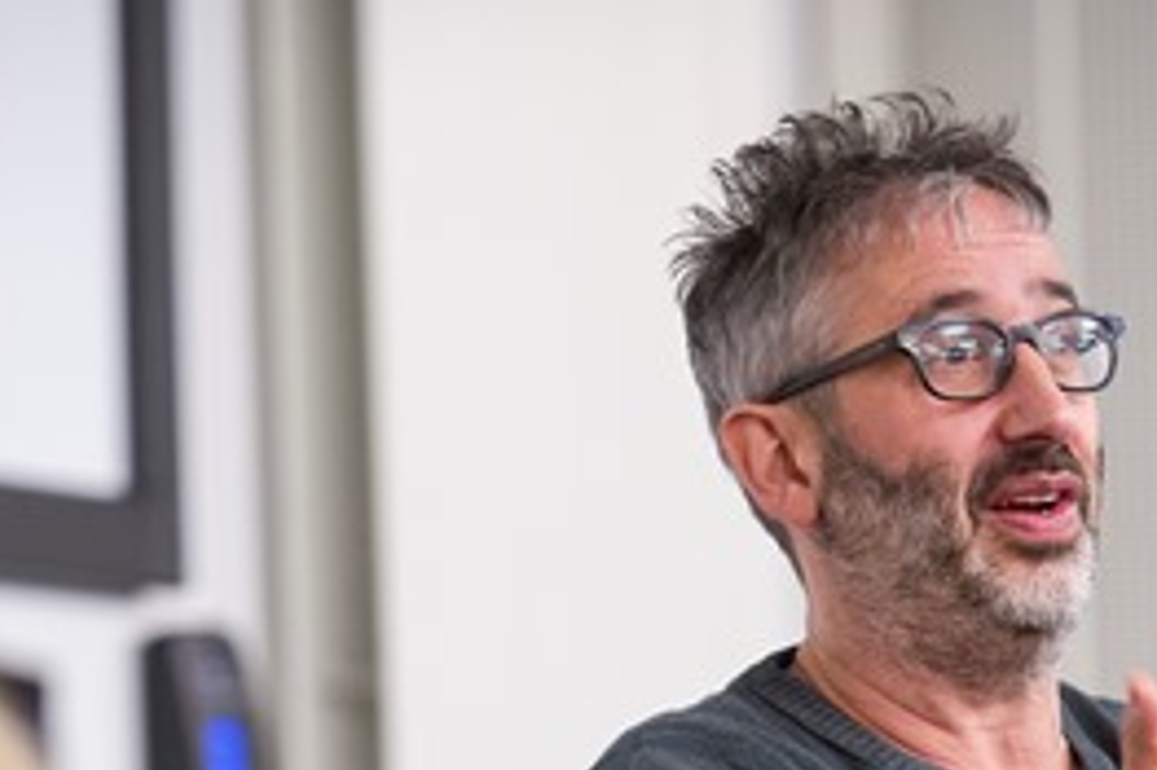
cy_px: 675
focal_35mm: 331
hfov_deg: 6.2
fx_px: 10631
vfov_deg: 4.1
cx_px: 728
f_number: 2.8
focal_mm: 155
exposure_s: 1/200
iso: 5000
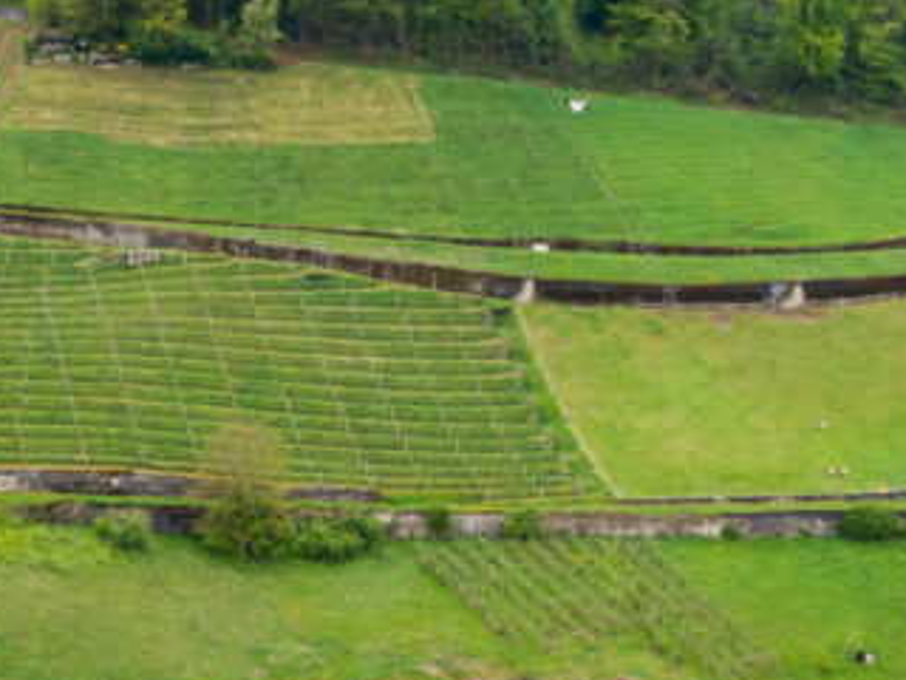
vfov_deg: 19.6
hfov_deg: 26.0
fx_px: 1963
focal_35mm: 75
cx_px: 447
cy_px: 402
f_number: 2.8
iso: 100
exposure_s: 1/125
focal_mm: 4.5
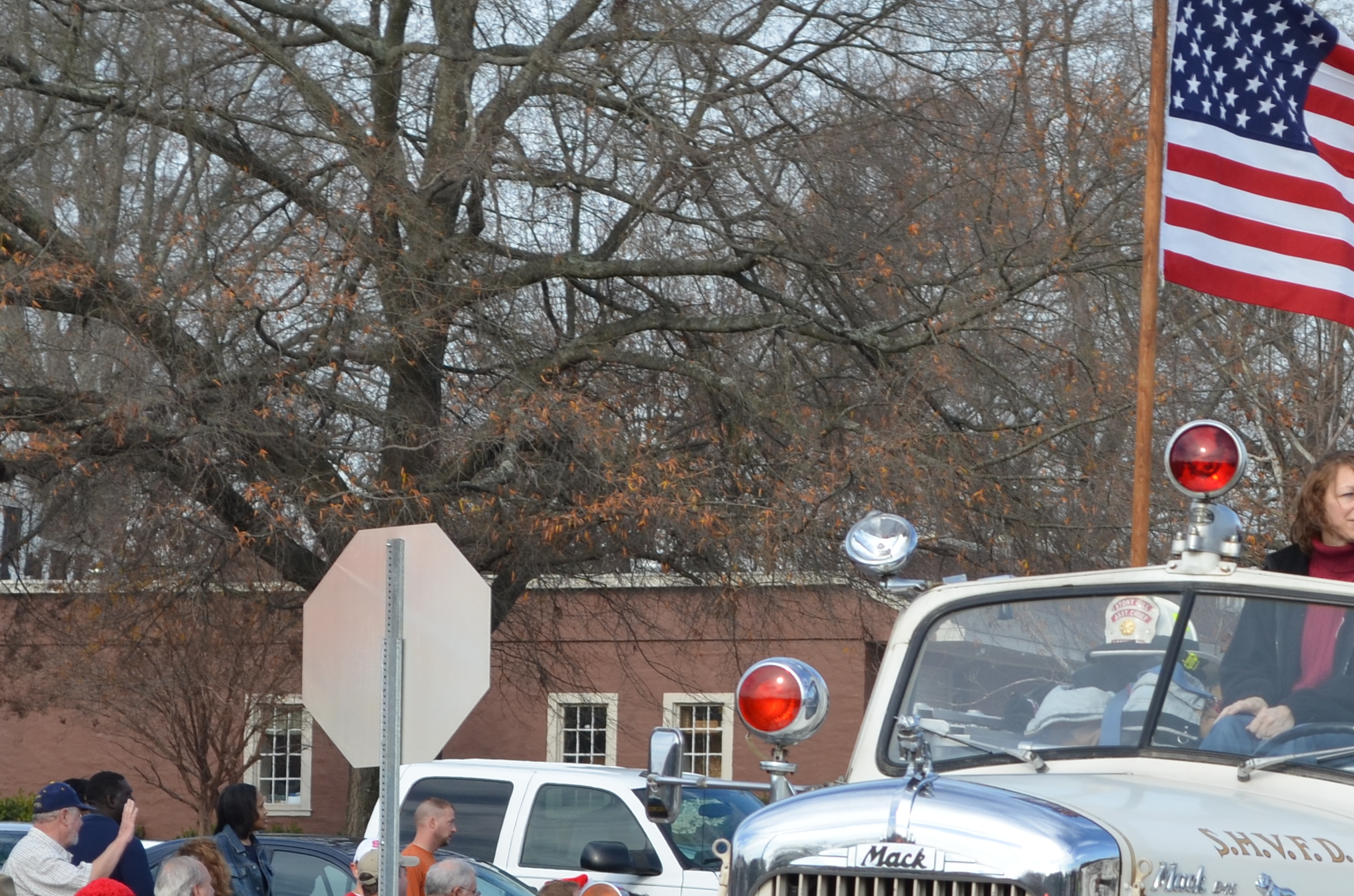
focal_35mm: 200
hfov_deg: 10.3
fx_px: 7514
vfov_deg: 6.8
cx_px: 1147
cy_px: 670
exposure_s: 1/250
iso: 180
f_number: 8
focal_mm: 55
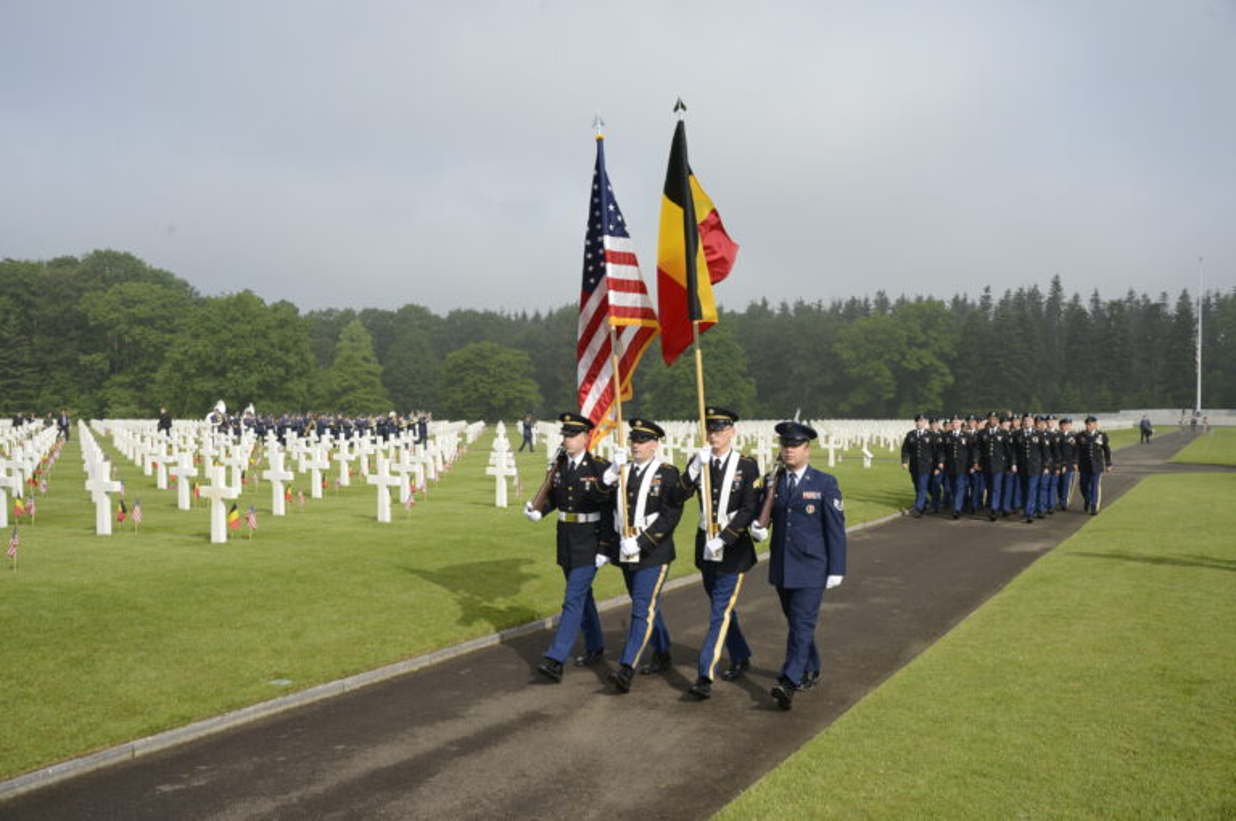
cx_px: 618
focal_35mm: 34
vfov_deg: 38.8
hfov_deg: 55.9
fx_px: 1166
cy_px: 410
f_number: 8
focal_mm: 34
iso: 400
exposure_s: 1/1000
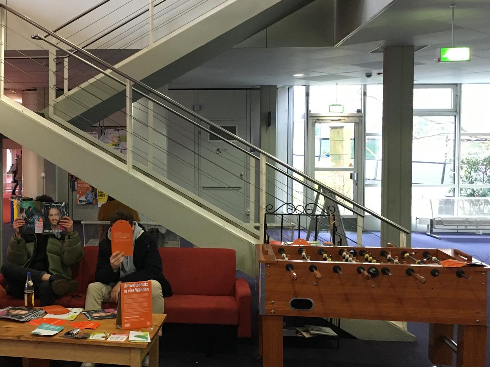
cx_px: 127
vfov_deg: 31.5
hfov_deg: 40.2
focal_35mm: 46
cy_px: 175
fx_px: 651
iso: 200
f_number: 2.2
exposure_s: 1/33
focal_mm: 4.15
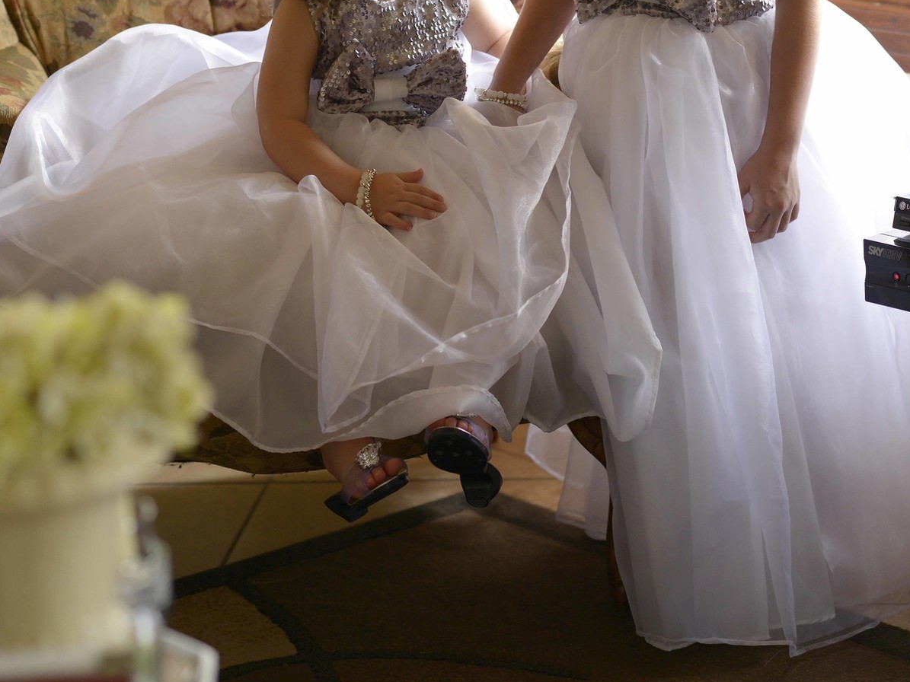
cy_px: 116
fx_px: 3233
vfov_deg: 12.0
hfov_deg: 16.0
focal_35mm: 123
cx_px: 456
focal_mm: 85
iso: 1000
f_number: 2.8
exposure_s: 1/125
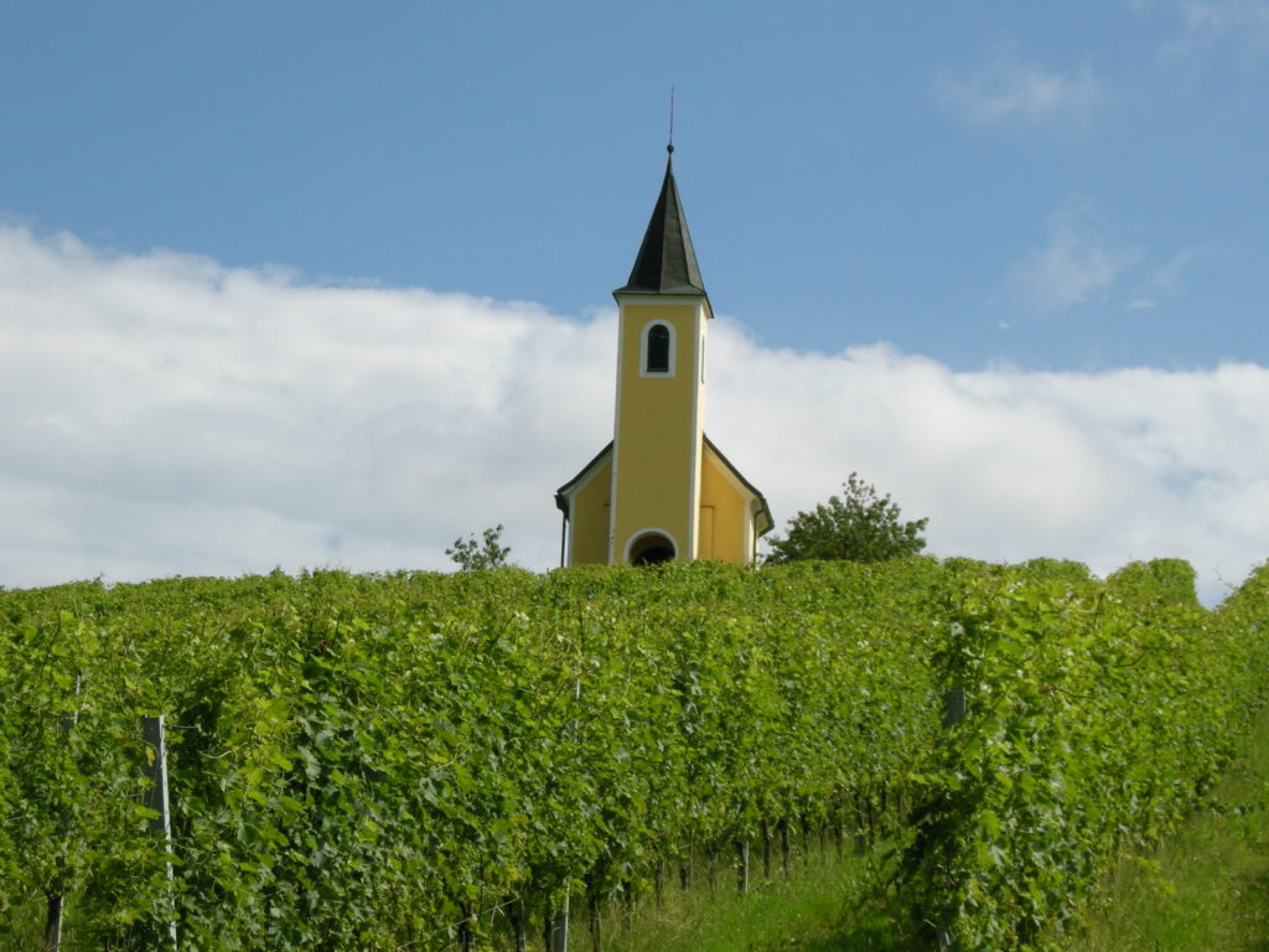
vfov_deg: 14.4
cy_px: 476
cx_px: 634
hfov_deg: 19.1
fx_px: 3776
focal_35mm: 103
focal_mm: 21.5
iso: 64
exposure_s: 1/313
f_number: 6.5
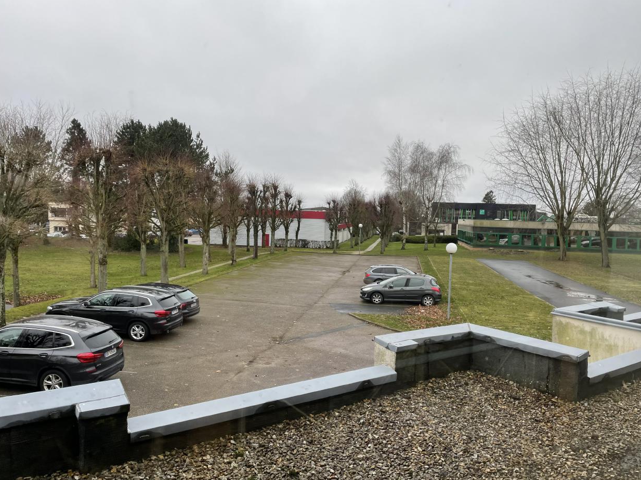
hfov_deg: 65.3
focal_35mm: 27
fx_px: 500
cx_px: 330
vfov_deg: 51.3
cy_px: 248
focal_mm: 4.2
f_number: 1.6
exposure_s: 1/387
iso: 32
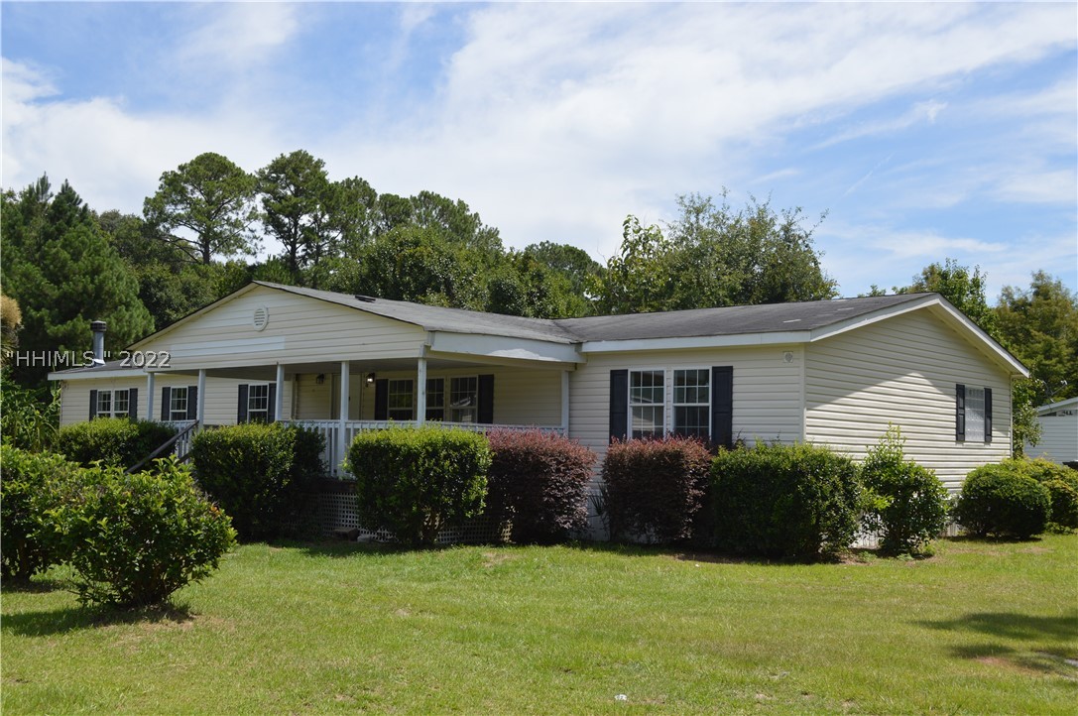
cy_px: 358
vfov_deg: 34.1
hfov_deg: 49.6
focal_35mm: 39
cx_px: 539
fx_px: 1166
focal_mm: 26
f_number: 8
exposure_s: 1/250
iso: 100
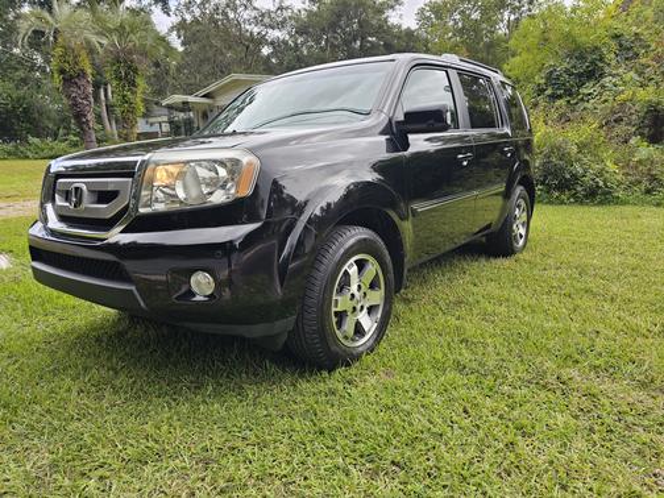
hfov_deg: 73.9
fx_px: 441
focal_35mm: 23
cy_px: 249
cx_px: 332
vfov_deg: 58.9
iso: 16
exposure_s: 1/120
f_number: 1.7
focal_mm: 6.3
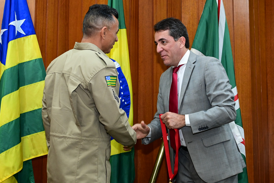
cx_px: 137
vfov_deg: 20.3
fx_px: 510
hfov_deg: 30.1
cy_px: 92
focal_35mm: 67
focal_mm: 45
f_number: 4.5
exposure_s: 1/125
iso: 4000
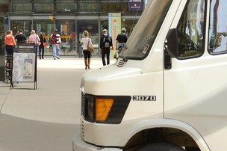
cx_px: 81
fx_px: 1159
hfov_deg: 11.2
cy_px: -150
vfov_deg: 7.2
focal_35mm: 184
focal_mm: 35
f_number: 5
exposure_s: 1/200
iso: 200
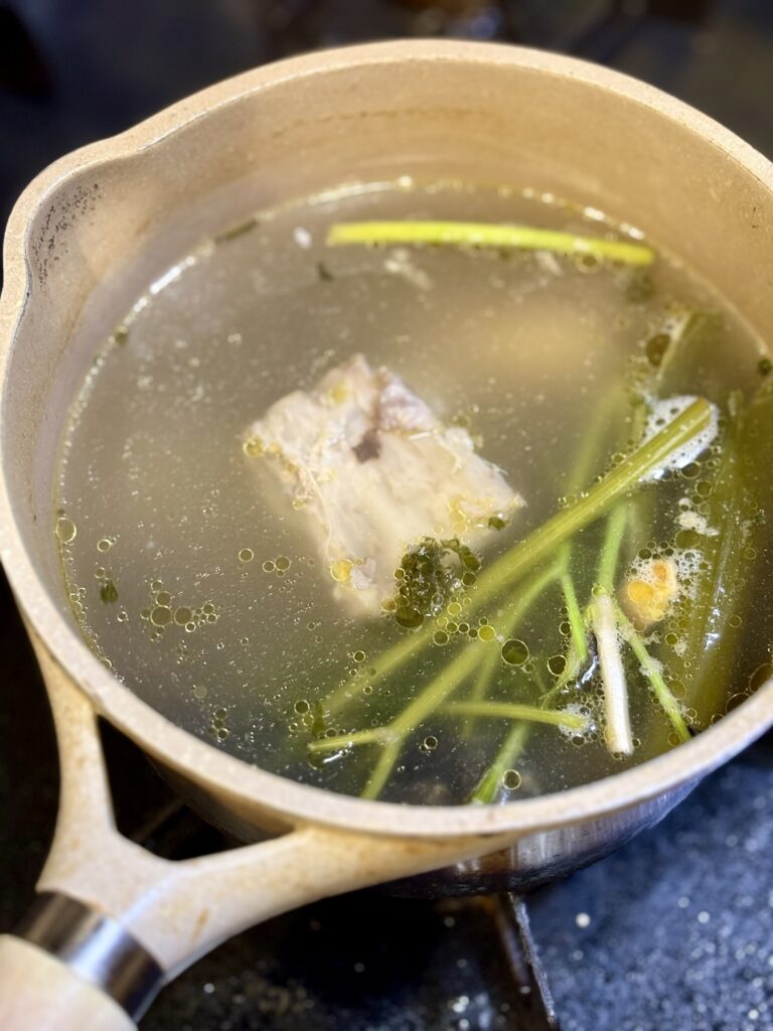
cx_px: 386
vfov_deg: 36.8
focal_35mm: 52
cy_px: 516
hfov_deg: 28.0
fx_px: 1548
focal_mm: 5.96
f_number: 1.6
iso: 125
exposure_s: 1/50
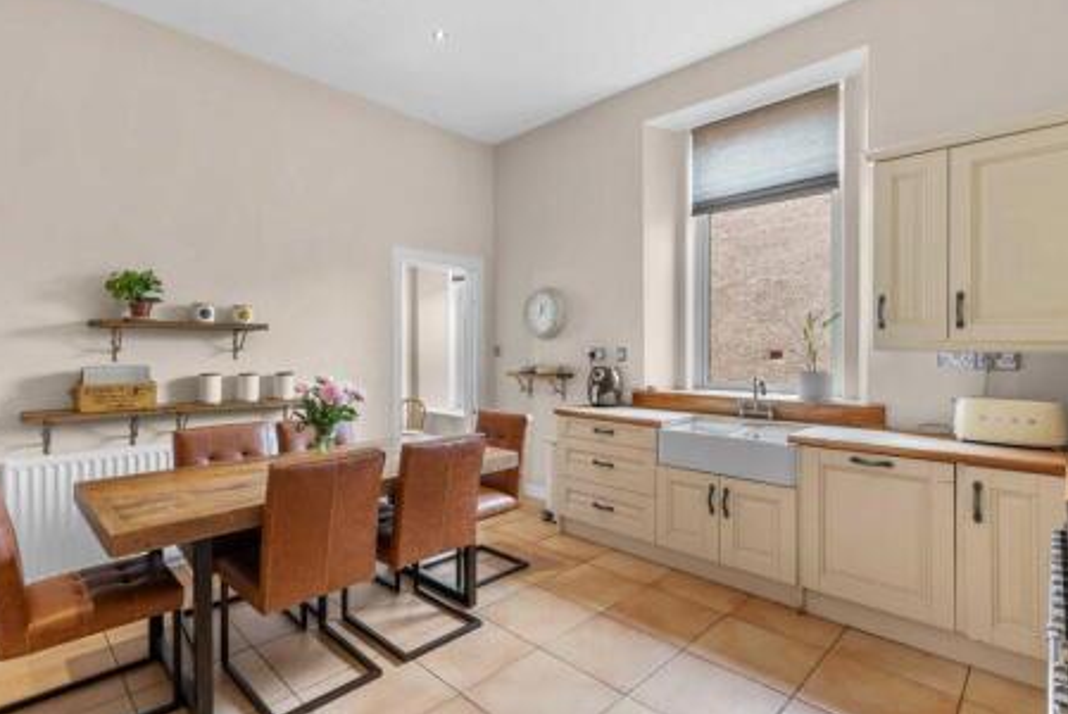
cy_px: 353
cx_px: 514
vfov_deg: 67.5
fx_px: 534
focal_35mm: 18
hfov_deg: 89.9
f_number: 8
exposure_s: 1/1.67
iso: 250
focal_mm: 17
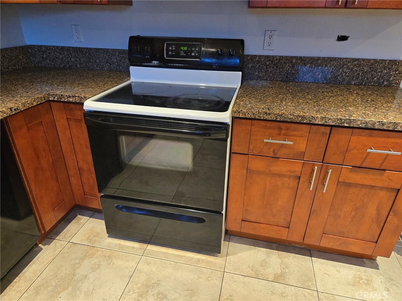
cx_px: 201
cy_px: 150
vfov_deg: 58.9
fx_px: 267
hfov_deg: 73.9
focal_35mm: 23
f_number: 1.8
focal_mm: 5.4
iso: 500
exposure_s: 1/120
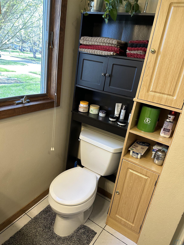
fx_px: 170
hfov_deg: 56.8
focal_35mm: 24
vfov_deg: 71.6
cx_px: 92
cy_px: 122
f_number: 1.78
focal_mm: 6.86
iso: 250
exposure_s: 1/88
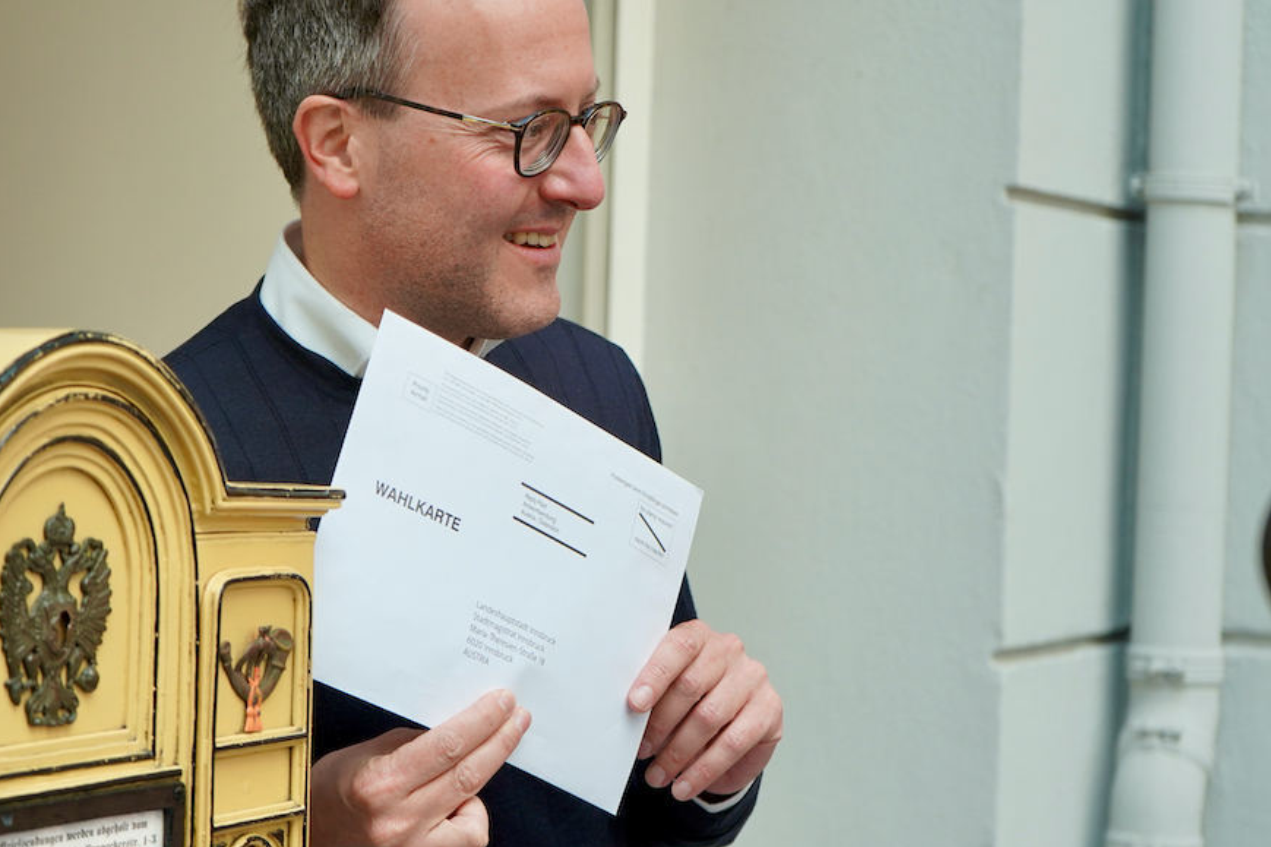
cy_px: 389
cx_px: 512
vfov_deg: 16.3
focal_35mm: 84
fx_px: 2965
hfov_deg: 24.2
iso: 640
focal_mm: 57
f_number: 5
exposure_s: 1/160
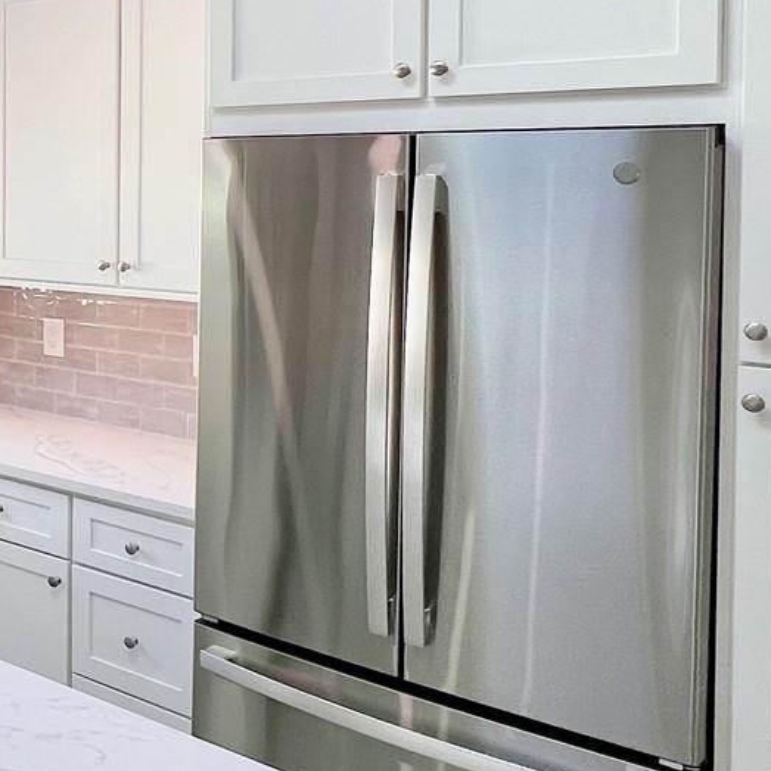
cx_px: -295
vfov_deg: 36.7
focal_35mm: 45
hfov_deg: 28.7
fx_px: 1134
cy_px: 199
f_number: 1.8
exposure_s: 1/120
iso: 32
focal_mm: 1.57
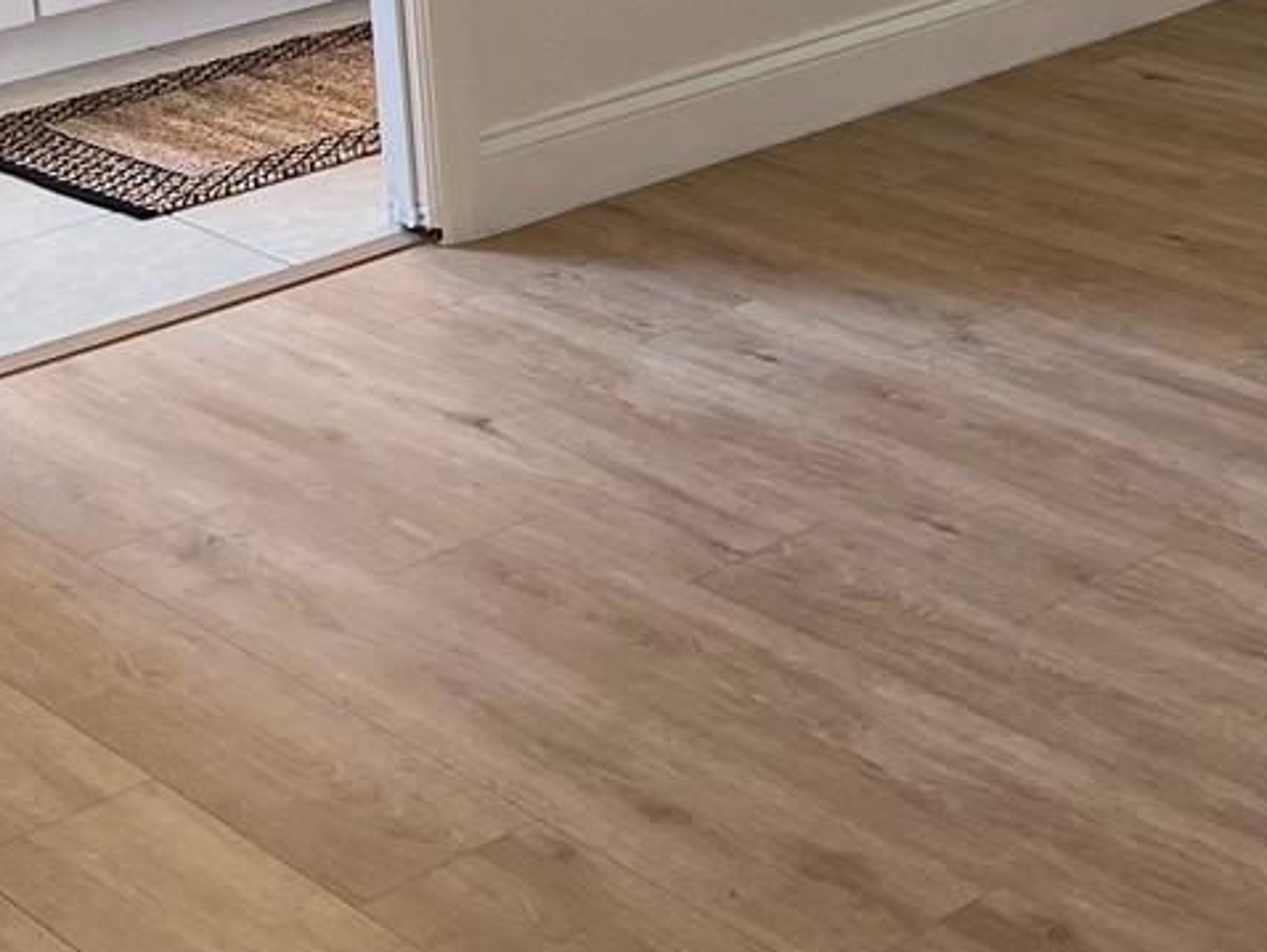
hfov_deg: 21.9
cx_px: 1158
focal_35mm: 87
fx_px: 3186
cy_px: -387
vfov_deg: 15.9
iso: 64
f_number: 1.5
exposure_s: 1/120
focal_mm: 5.7
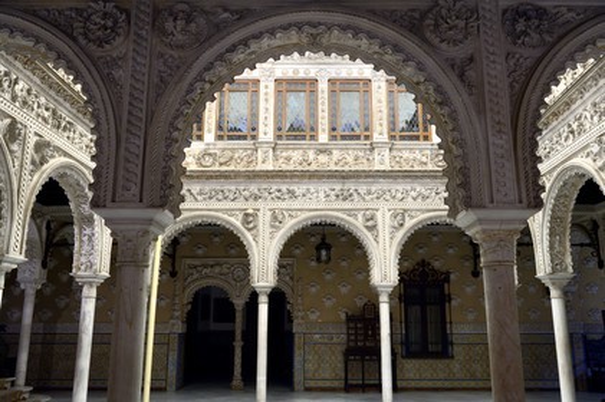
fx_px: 537
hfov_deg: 58.8
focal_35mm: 32
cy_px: 201
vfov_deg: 41.1
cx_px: 302
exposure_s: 1/30
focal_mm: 32
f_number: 5
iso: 1600
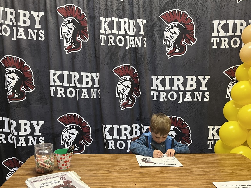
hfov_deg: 55.2
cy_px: 115
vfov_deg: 42.7
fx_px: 239
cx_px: 141
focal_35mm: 33
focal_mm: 5.1
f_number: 1.6
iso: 160
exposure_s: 1/60
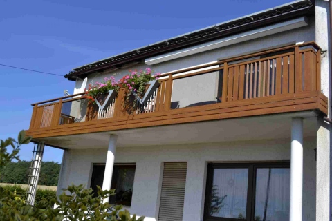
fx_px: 360
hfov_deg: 49.6
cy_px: 110
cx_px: 166
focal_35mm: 39
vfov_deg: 34.2
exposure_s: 1/250
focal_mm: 26
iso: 100
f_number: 8
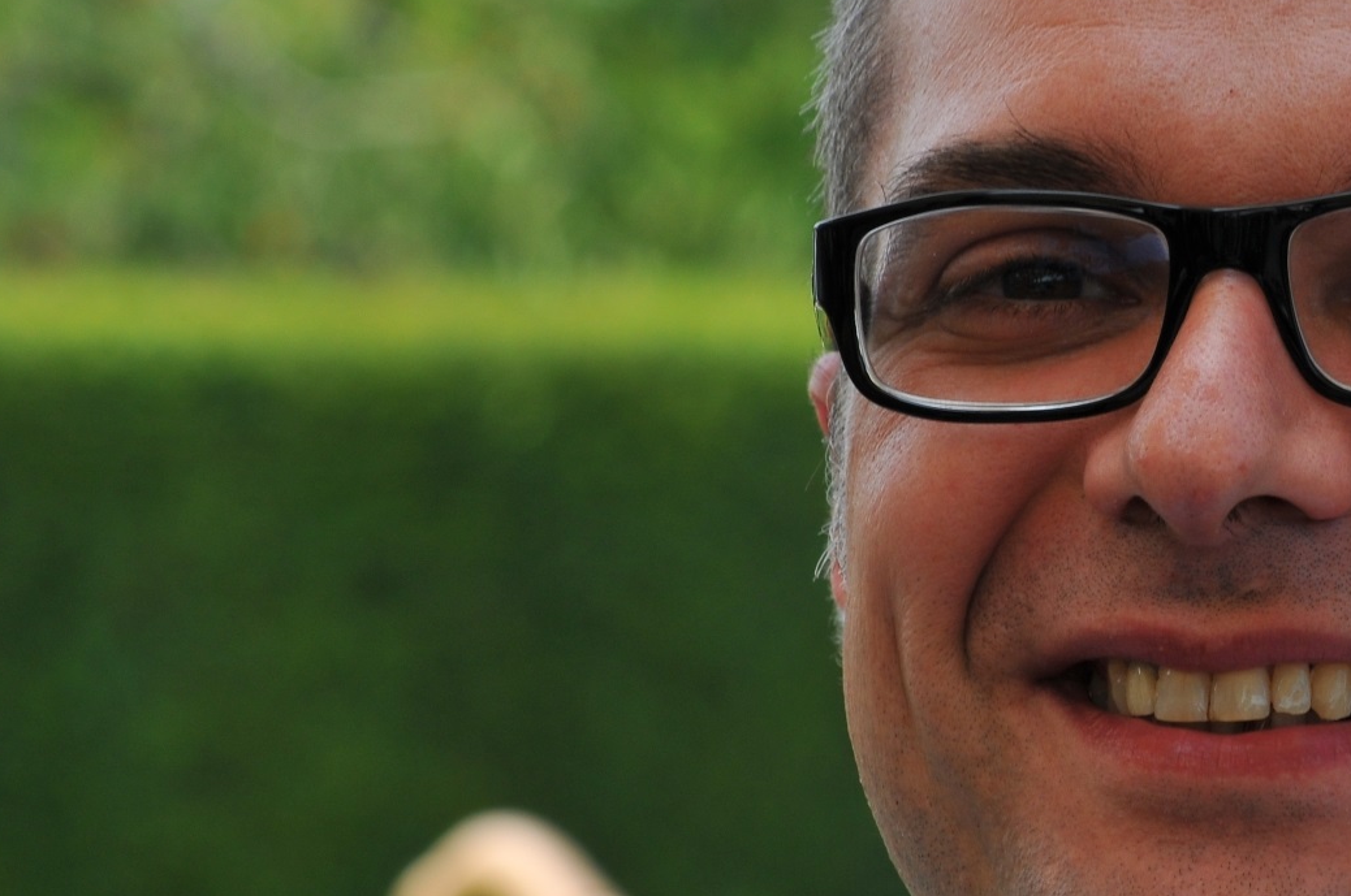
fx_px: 12741
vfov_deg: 4.0
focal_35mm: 340
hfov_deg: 6.1
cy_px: 453
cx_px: 1348
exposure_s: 1/200
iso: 200
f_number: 10
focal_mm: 112
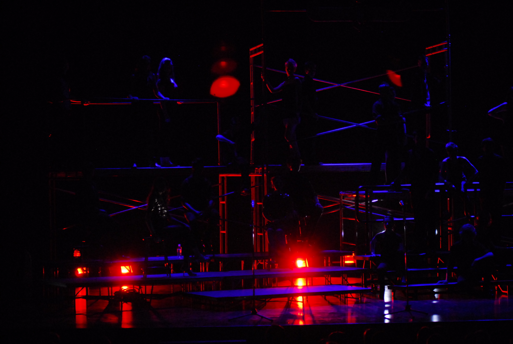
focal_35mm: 120
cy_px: 172
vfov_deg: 11.5
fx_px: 1713
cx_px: 256
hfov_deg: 17.0
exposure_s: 1/30
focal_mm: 80
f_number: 3.2
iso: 1250
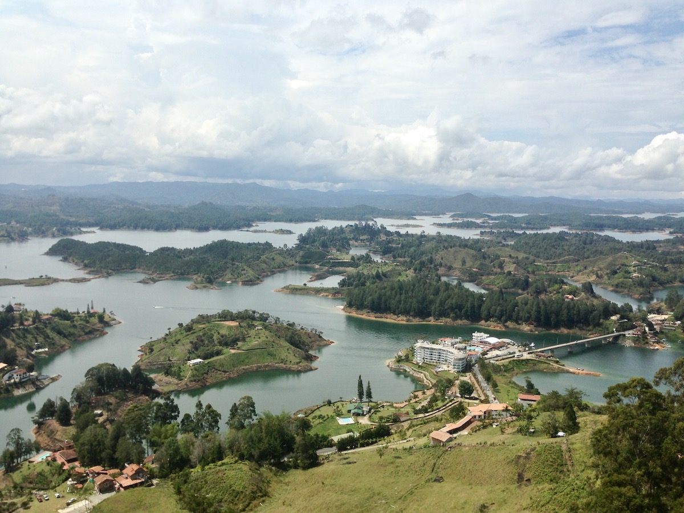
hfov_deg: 55.4
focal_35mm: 33
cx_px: 342
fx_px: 652
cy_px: 256
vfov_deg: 42.9
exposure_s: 1/2584
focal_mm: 4.12
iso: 50
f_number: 2.4
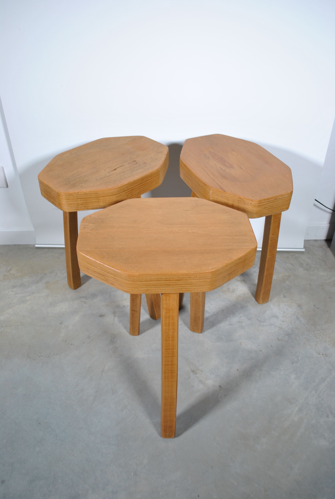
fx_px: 417
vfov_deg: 61.8
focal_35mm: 30
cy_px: 250
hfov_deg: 43.8
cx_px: 168
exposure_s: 1/30
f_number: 5
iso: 200
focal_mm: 20
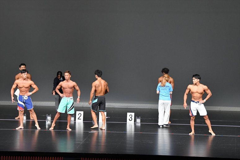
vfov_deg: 9.1
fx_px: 1000
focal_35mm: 150
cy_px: 80
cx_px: 120
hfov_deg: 13.7
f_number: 5.6
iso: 5000
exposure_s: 1/400
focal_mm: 100
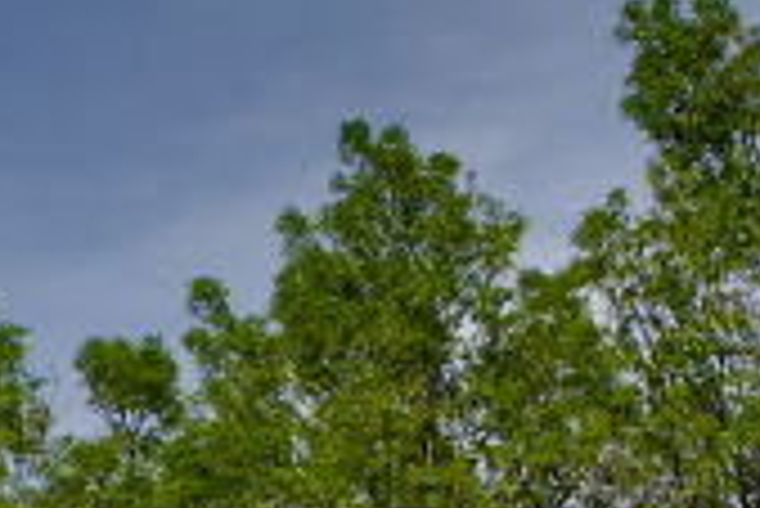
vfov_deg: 5.6
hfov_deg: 8.4
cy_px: 989
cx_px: -238
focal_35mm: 241
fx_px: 5092
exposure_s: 1/125
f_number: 9
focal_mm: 34
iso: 100
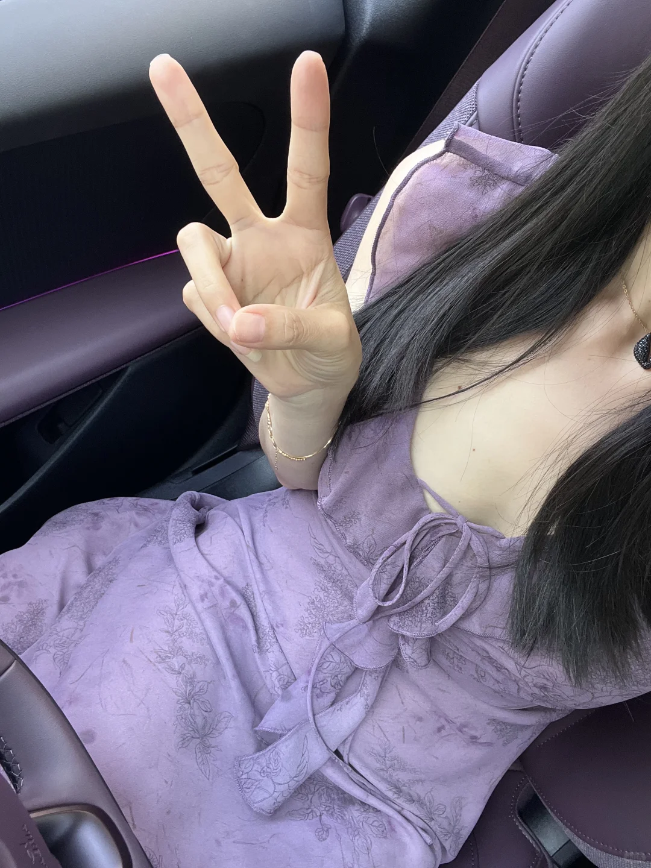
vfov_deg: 60.0
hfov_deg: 46.8
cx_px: 326
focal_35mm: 30
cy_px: 434
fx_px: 752
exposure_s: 1/120
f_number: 2.2
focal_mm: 2.71
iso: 80
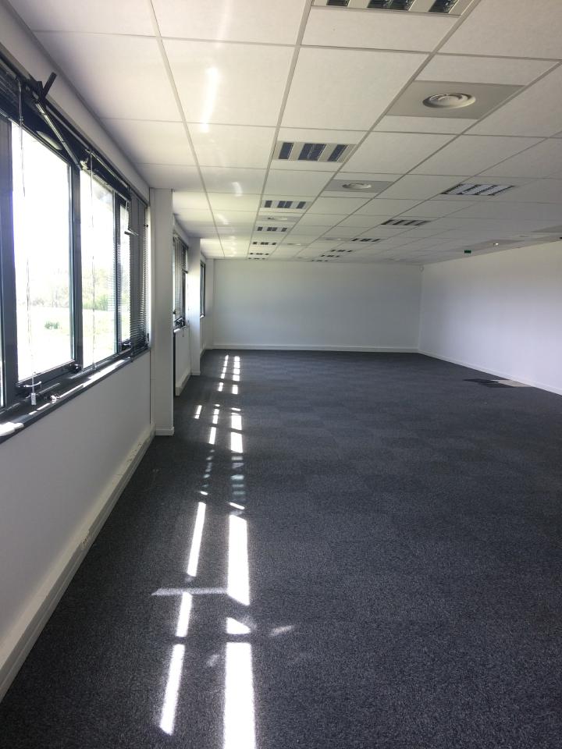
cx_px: 281
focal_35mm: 29
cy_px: 374
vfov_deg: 61.7
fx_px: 628
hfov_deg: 48.2
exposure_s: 1/50
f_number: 2.2
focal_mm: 4.15
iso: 40
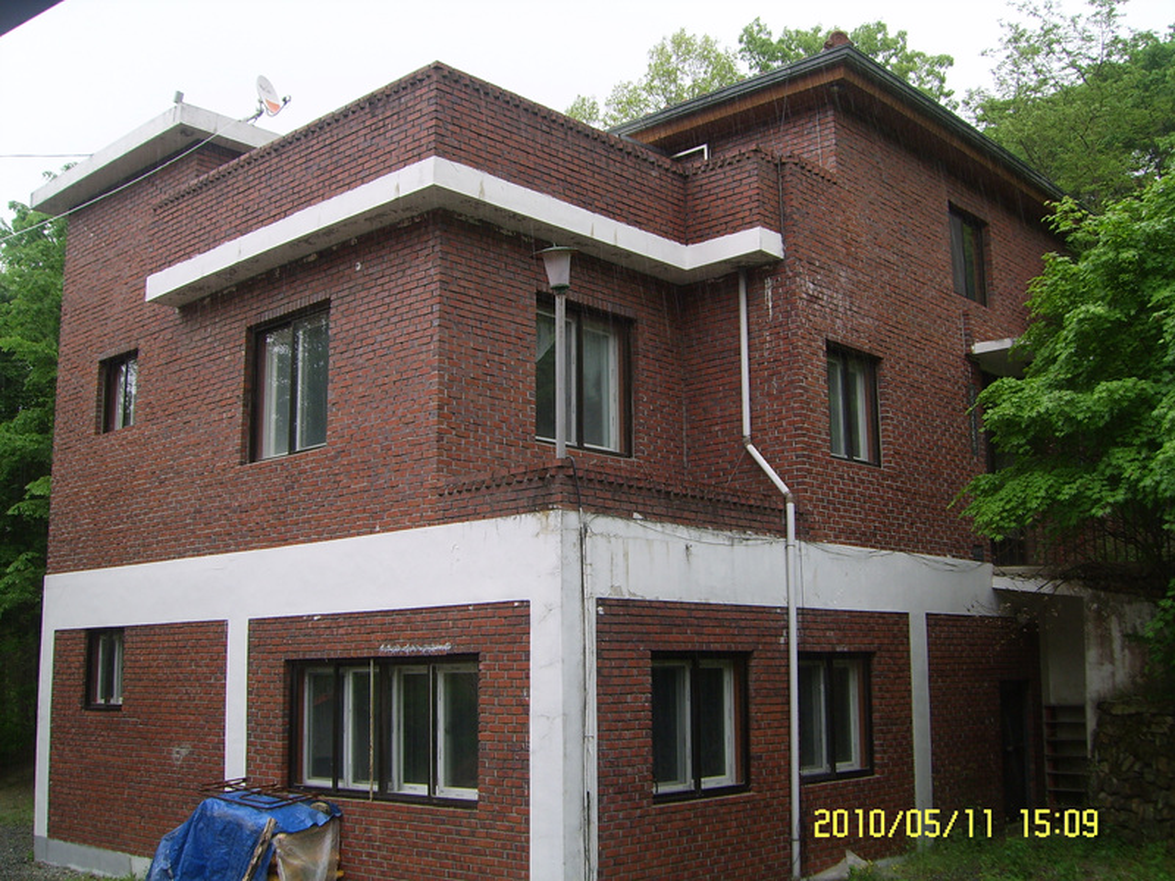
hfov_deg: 49.0
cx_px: 588
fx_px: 1290
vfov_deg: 37.7
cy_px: 440
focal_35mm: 38
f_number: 5.7
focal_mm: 7.8
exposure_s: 1/100
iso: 50
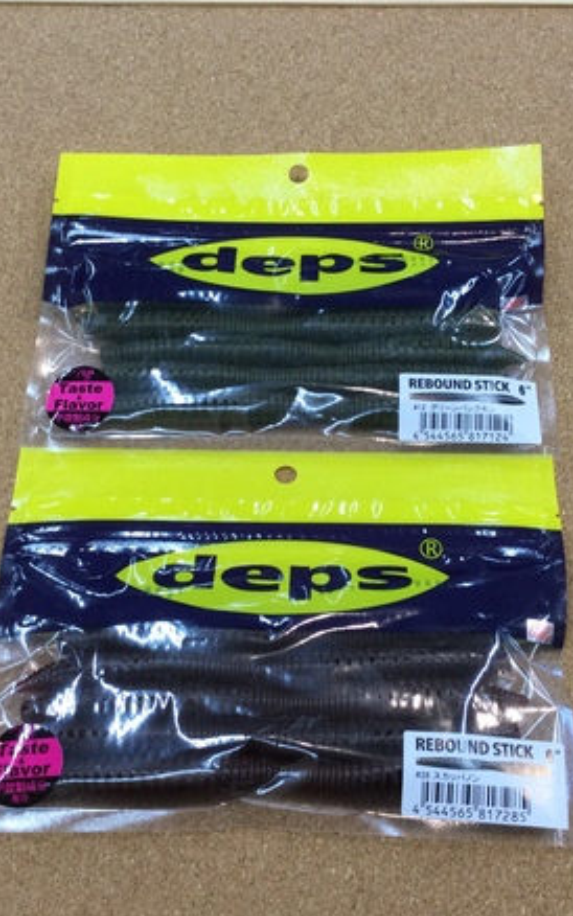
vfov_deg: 44.3
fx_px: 1124
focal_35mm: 45
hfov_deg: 28.6
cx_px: 310
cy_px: 466
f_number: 2.4
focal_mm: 3.3
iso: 32
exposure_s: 1/40
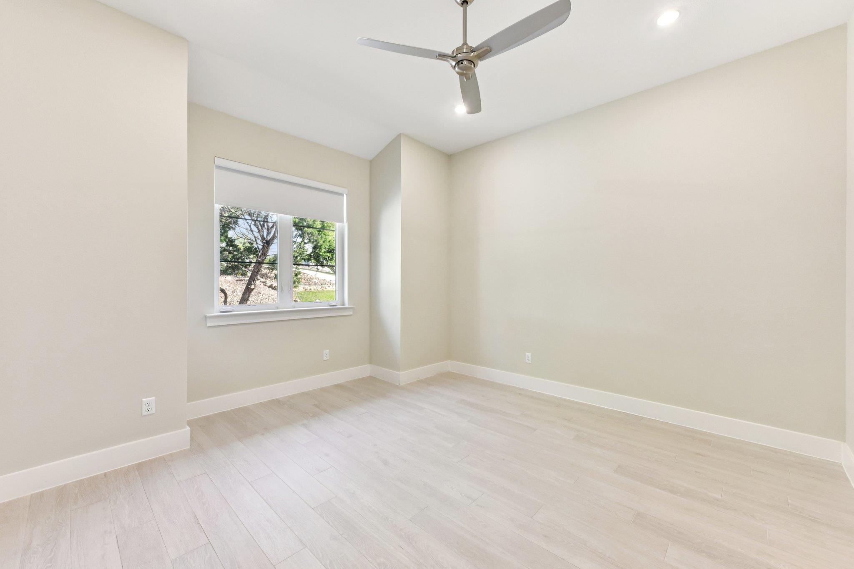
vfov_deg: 81.2
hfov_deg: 104.3
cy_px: 284
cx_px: 427
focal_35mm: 14
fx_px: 332
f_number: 8
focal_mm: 14
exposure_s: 1/15
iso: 360
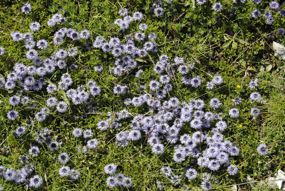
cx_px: 142
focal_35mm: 75
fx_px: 595
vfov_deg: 18.2
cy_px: 96
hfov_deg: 27.0
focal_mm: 50
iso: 100
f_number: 9
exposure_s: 1/200
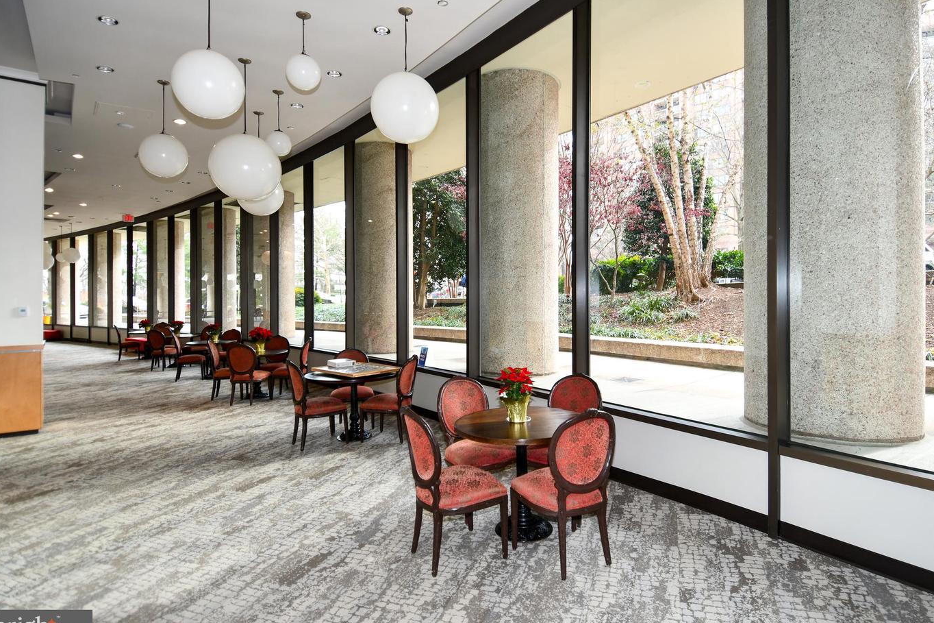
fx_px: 493
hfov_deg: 86.9
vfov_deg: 64.5
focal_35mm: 19
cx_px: 479
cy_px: 316
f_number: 4
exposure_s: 1/60
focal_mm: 12
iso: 200
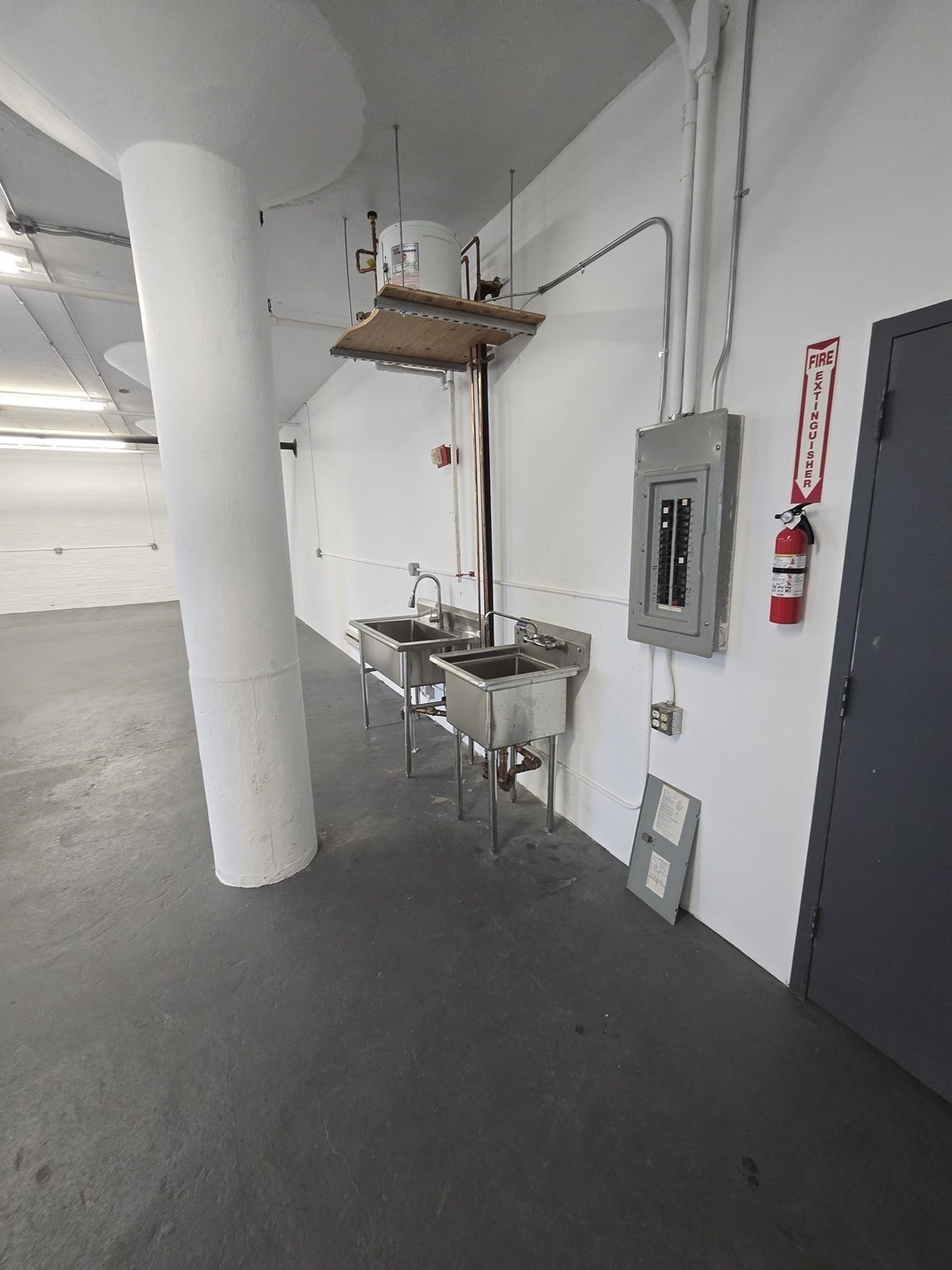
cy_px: 635
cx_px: 476
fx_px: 477
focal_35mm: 13
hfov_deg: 89.9
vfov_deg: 106.2
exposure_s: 1/60
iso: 250
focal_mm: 2.2
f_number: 2.2
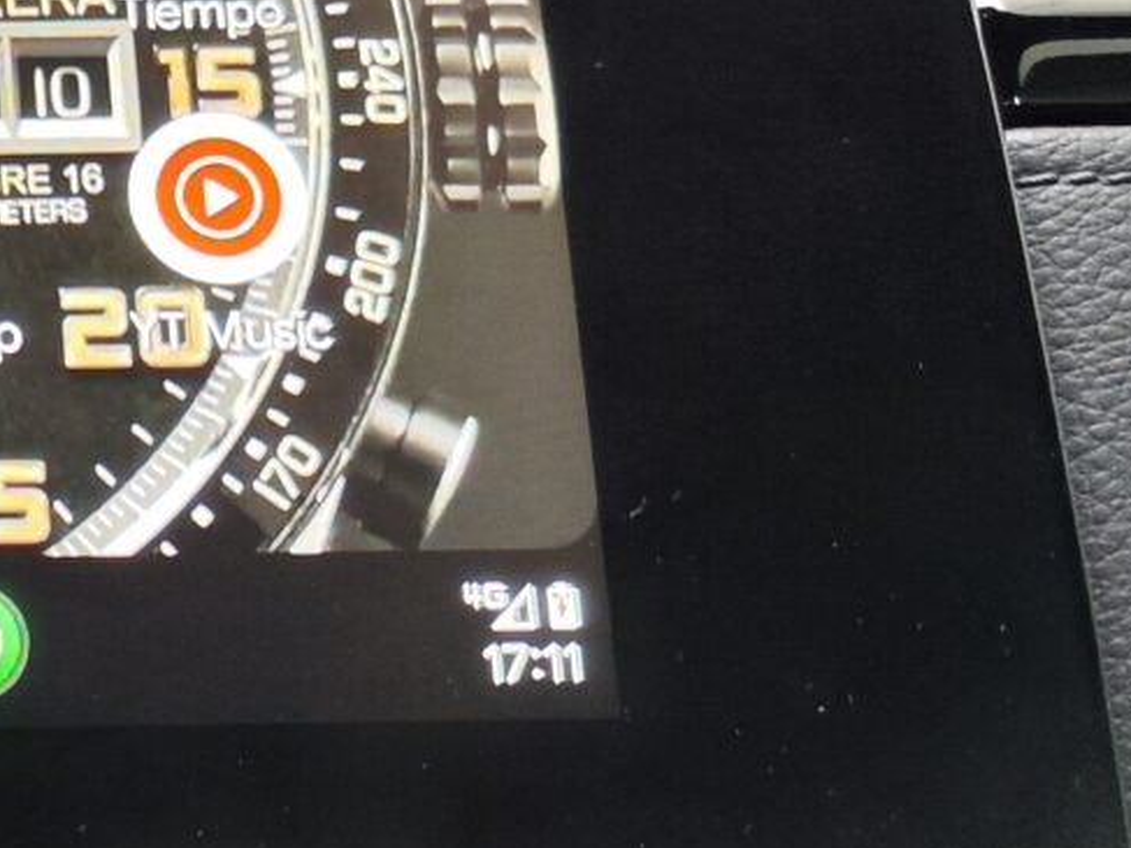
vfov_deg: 17.3
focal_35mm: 85
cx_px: -590
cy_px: 516
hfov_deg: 19.8
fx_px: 2776
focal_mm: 7.01
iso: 349
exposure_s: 1/55.4
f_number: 1.69
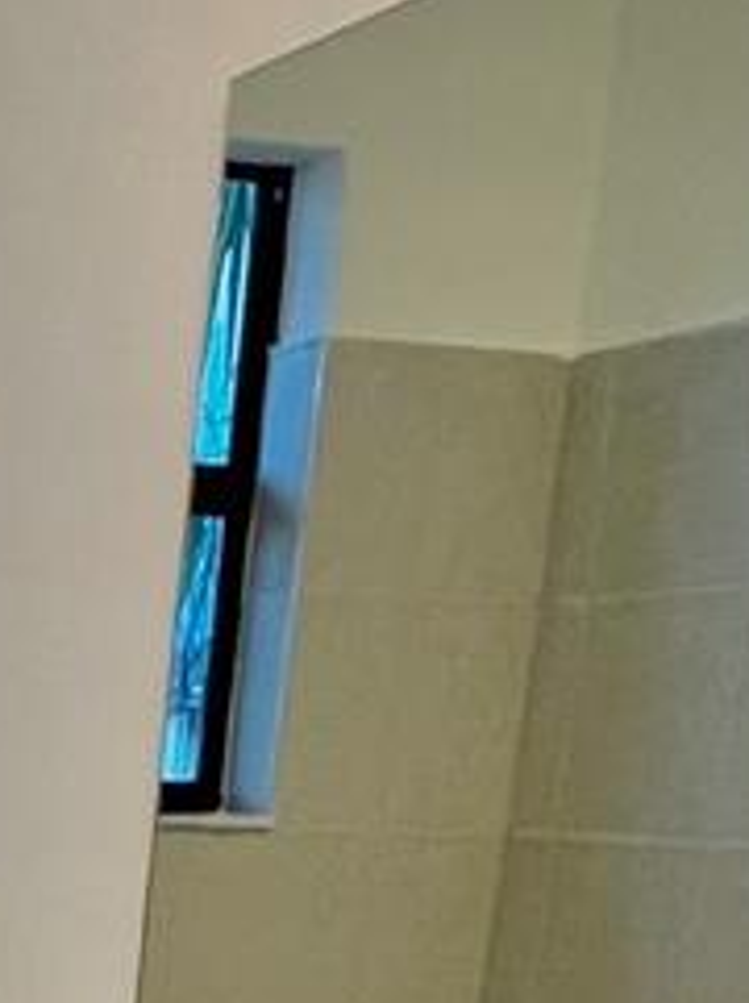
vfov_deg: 20.2
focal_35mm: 83
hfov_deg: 15.0
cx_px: -657
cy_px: 1519
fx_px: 2401
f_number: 1.8
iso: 200
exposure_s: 1/120
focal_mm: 1.57
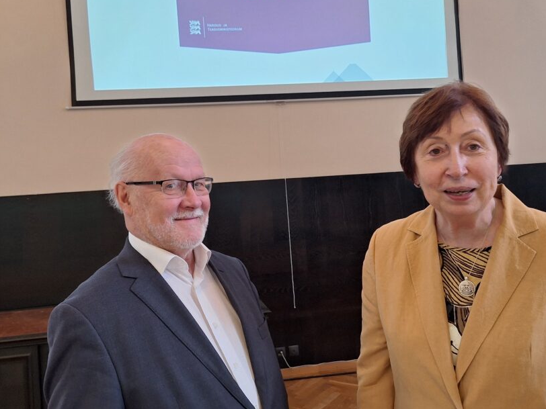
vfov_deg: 41.6
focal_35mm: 34
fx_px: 536
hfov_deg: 53.9
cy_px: 165
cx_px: 262
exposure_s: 1/50
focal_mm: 5.54
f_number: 1.8
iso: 100
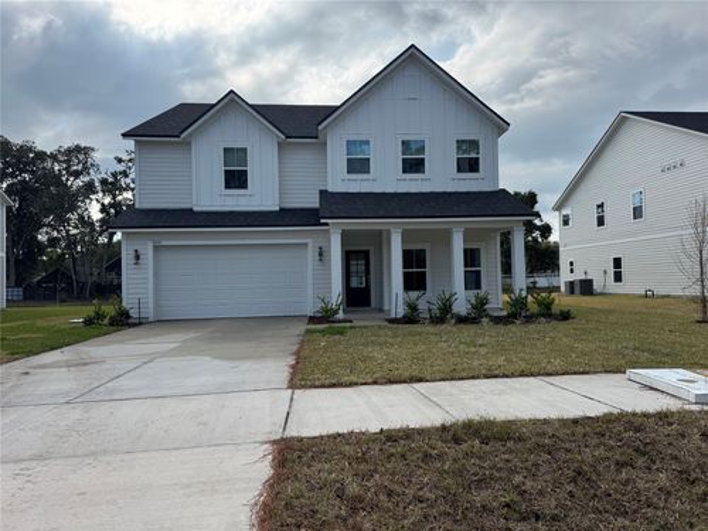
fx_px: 491
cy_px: 266
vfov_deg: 56.8
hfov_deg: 71.6
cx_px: 354
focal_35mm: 24
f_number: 1.78
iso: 80
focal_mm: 6.76
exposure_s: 1/4950
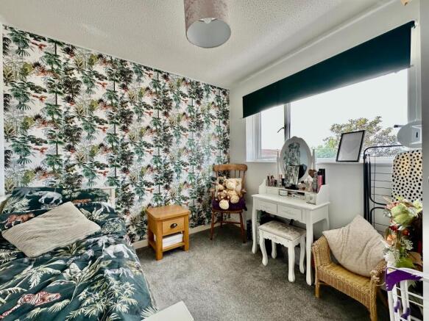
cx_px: 214
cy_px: 160
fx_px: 173
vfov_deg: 85.7
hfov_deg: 102.1
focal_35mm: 14
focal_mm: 2.22
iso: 100
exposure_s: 1/99
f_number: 2.2
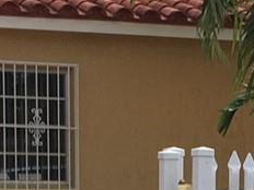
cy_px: 440
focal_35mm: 200
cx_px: 227
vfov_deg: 7.0
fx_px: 1468
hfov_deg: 9.8
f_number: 2.2
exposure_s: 1/1326
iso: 25
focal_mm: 4.15
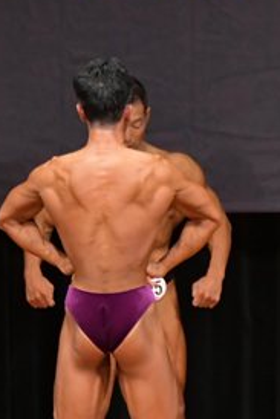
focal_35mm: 614
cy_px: 300
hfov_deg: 2.2
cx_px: 426
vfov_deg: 3.4
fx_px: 7154
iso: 5000
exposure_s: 1/400
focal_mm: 145
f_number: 5.6
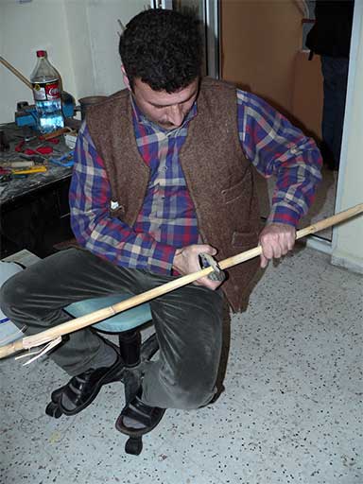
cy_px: 242
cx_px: 182
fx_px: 503
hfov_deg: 39.7
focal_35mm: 36
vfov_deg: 51.4
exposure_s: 1/250
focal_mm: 6
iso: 80
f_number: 2.8
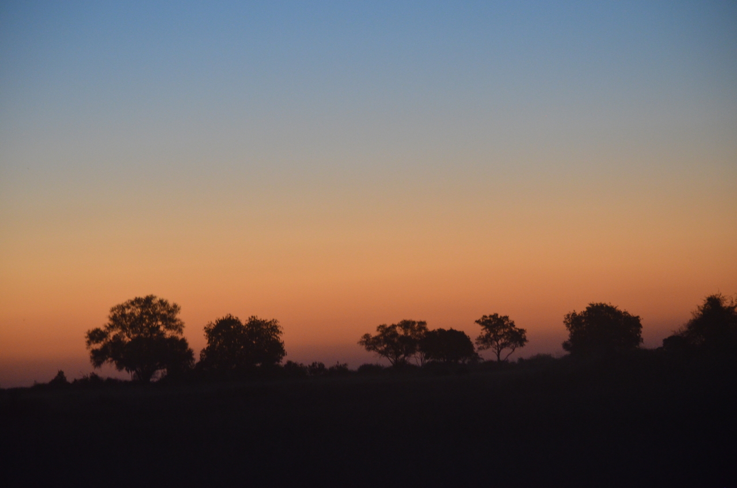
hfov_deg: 12.5
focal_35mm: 165
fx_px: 3371
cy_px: 244
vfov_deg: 8.3
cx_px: 368
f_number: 4.8
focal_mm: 110
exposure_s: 1/30
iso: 2000
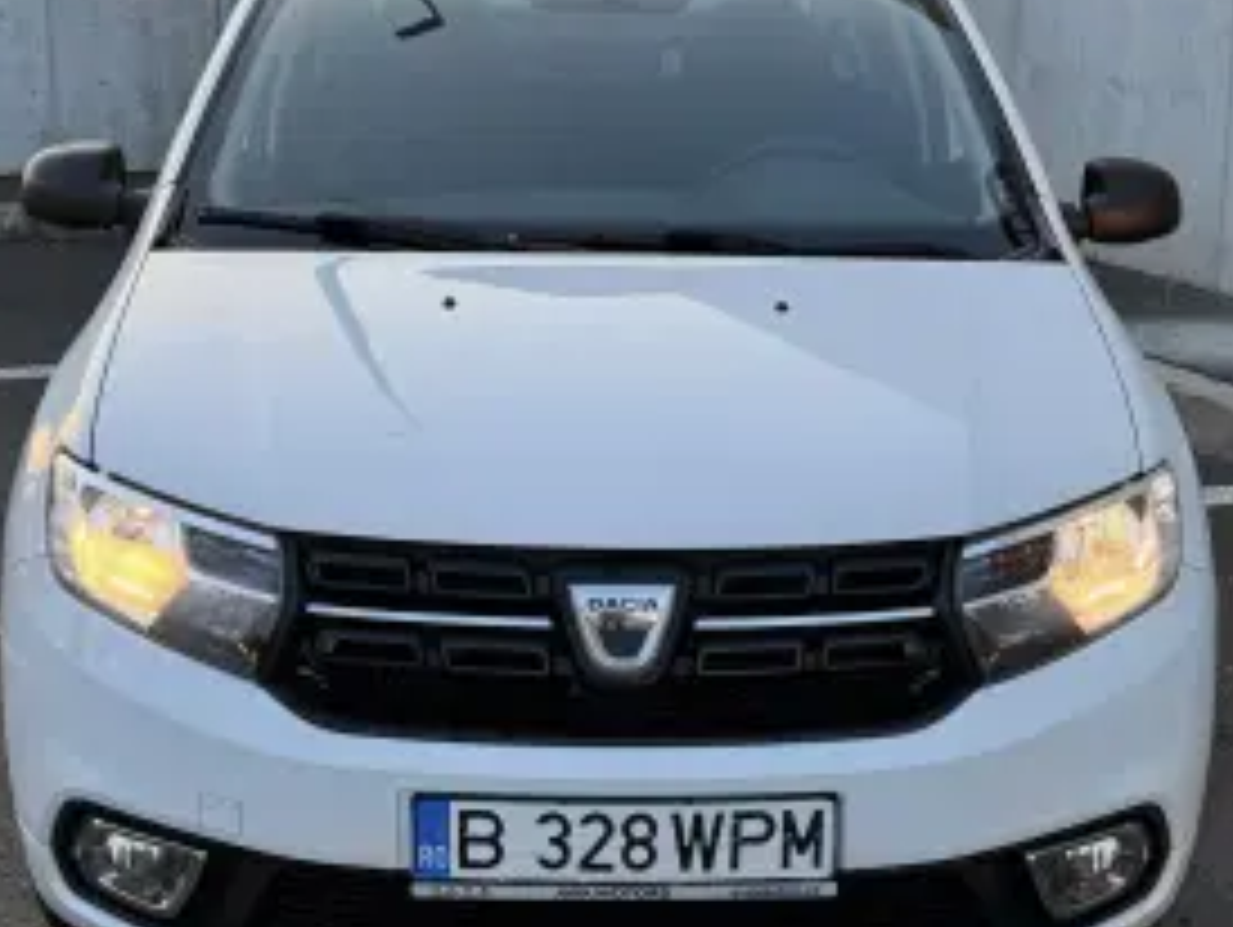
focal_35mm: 63
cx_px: 603
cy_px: 464
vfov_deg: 23.3
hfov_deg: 30.7
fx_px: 2246
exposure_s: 1/578
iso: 64
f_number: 1.78
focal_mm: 6.76
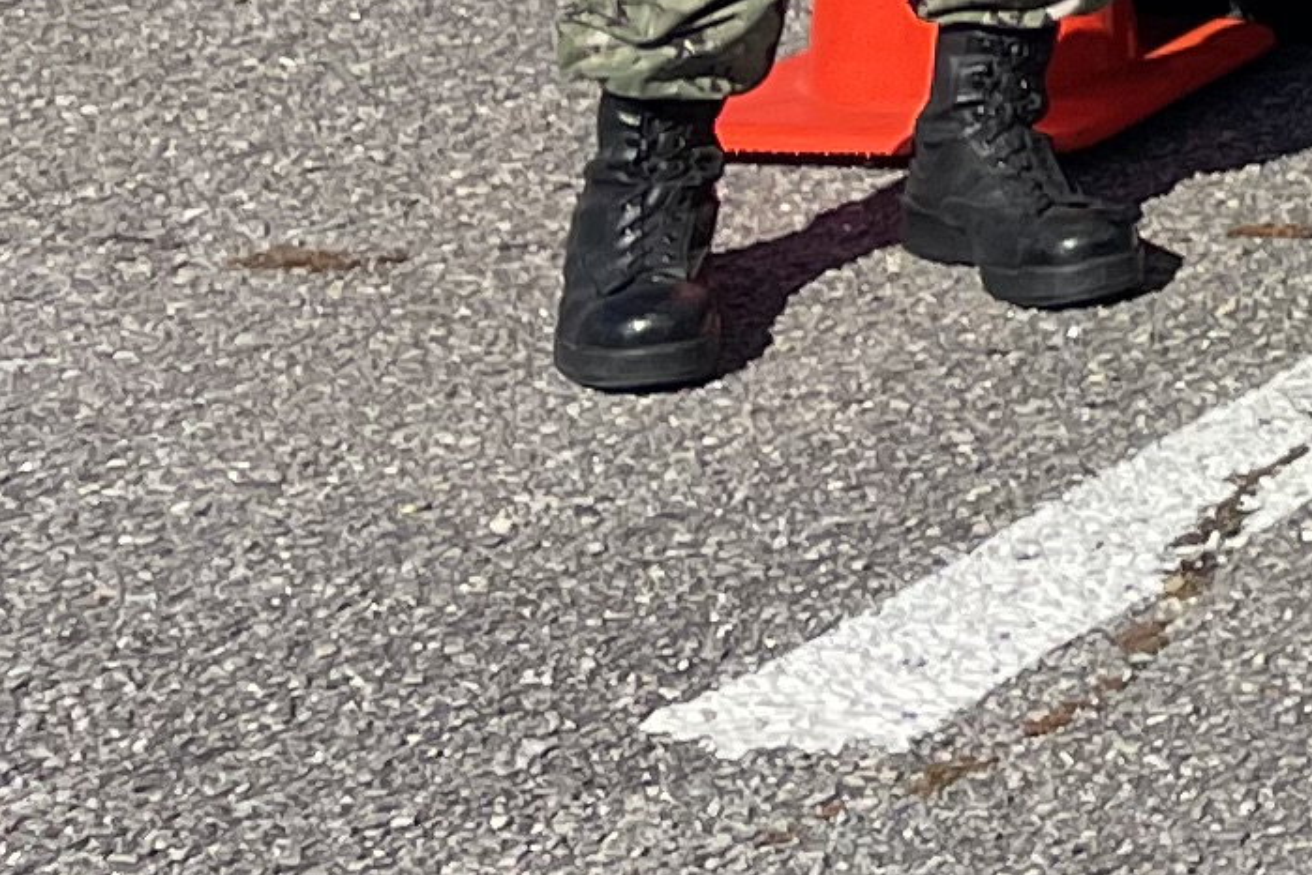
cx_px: 3780
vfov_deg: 8.3
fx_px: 5685
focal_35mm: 156
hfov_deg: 10.2
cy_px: -1023
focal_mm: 4.2
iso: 32
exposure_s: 1/4831
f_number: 1.6
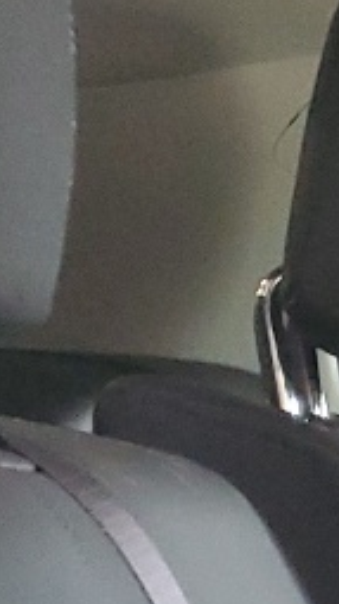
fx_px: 2851
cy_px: 1265
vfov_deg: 10.9
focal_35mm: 178
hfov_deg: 5.9
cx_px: 1278
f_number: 1.5
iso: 241
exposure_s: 1/60.2
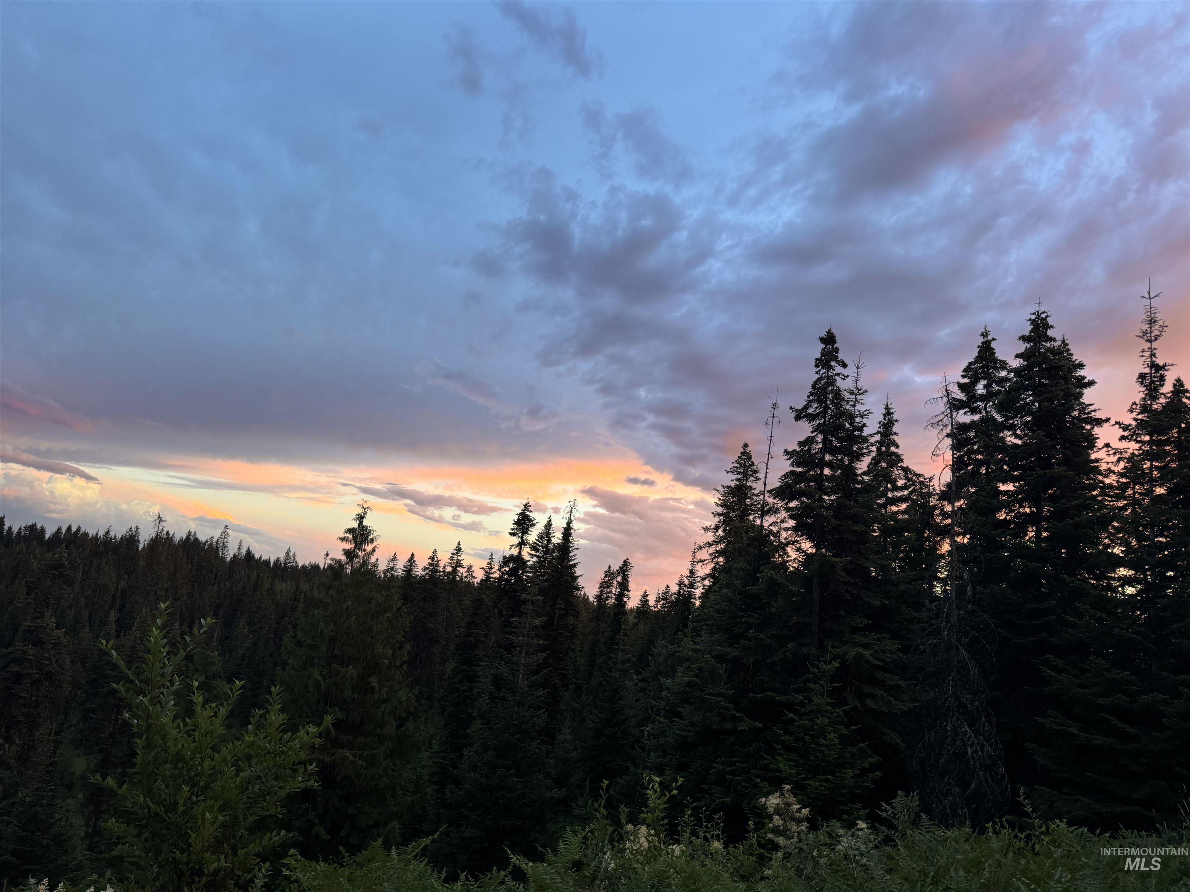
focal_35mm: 24
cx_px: 595
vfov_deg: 56.8
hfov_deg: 71.6
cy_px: 446
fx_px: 825
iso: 200
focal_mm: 6.76
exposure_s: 1/76
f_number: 1.78
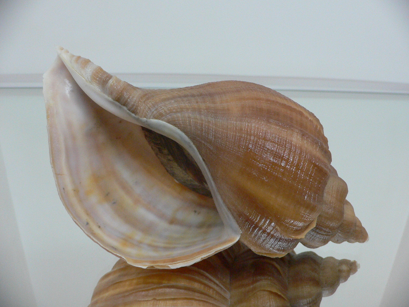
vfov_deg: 40.7
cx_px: 204
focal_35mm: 35
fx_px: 414
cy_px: 154
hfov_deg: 52.6
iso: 200
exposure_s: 1/50
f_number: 2.8
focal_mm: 4.6
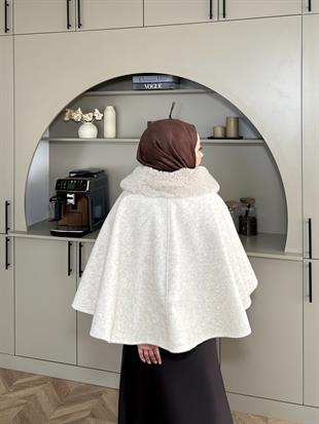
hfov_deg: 56.8
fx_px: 295
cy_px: 212
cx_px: 160
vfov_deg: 71.6
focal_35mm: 24
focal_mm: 6.86
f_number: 1.78
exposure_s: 1/121
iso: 100
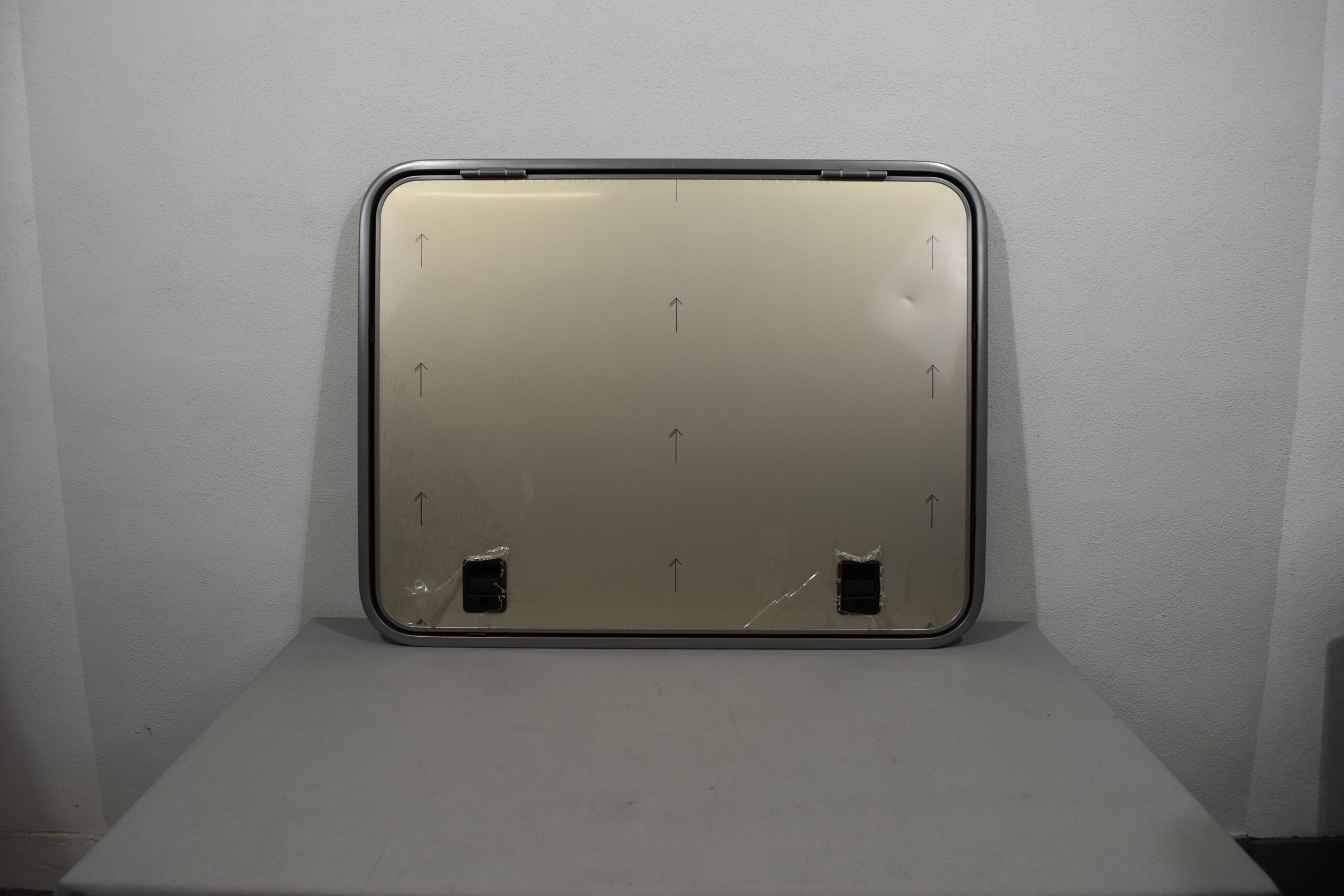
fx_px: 1008
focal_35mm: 27
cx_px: 672
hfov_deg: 67.4
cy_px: 448
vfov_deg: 47.9
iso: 280
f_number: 5.6
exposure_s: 1/125
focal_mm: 18
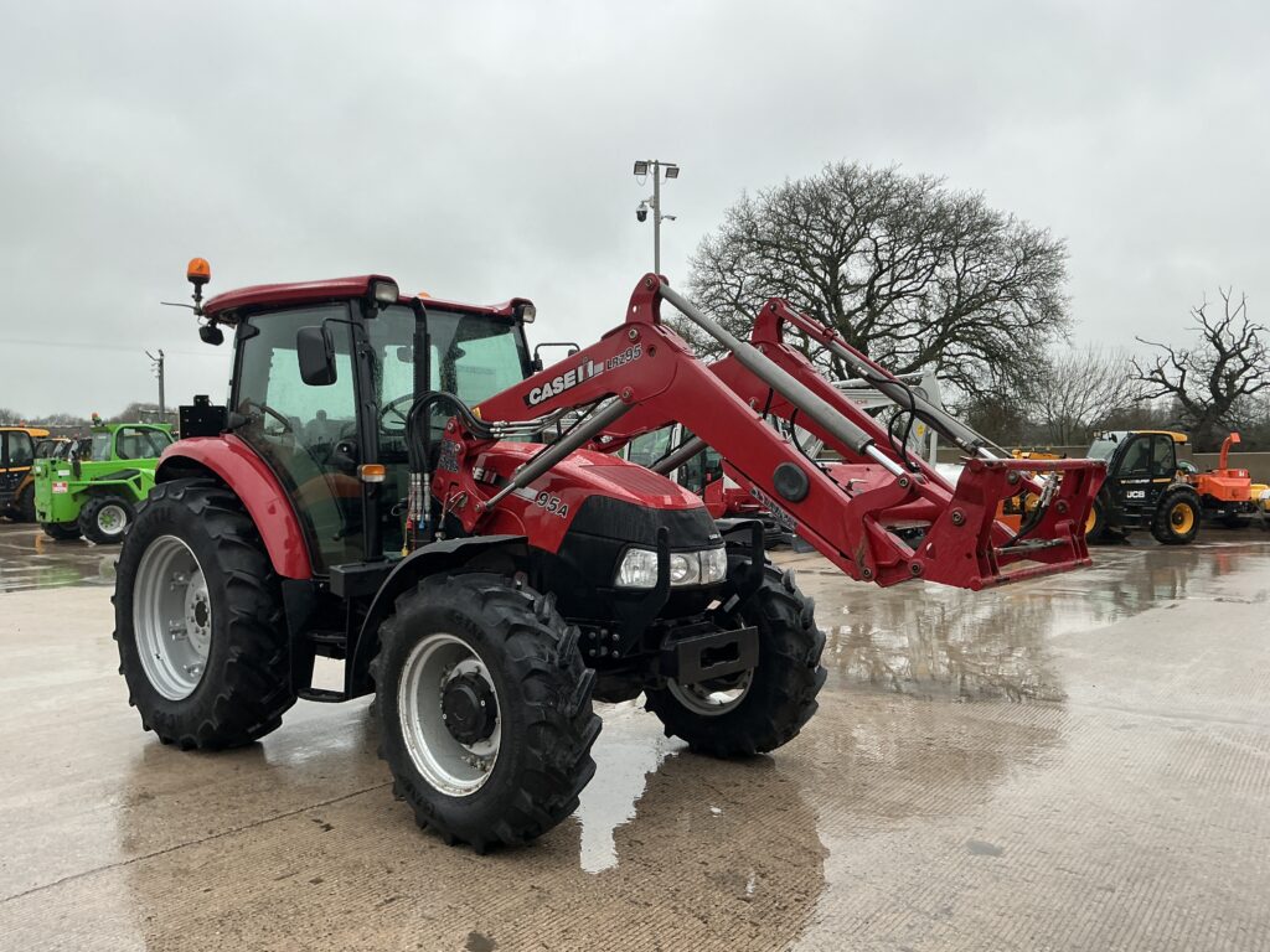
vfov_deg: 49.7
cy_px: 476
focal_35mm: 28
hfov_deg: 63.4
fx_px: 1027
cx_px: 635
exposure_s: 1/122
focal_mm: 3
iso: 25
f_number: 1.8
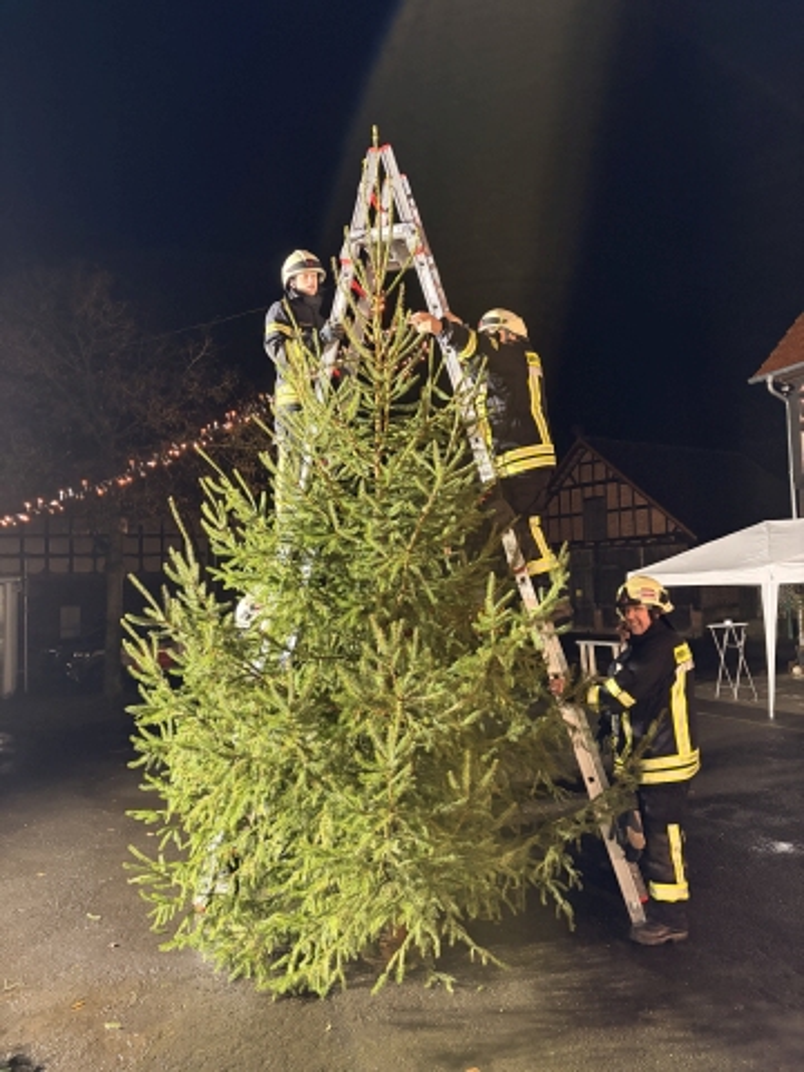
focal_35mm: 26
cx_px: 402
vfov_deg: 67.3
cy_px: 536
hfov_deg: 53.1
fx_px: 805
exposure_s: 1/33
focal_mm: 5.96
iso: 500
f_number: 1.6
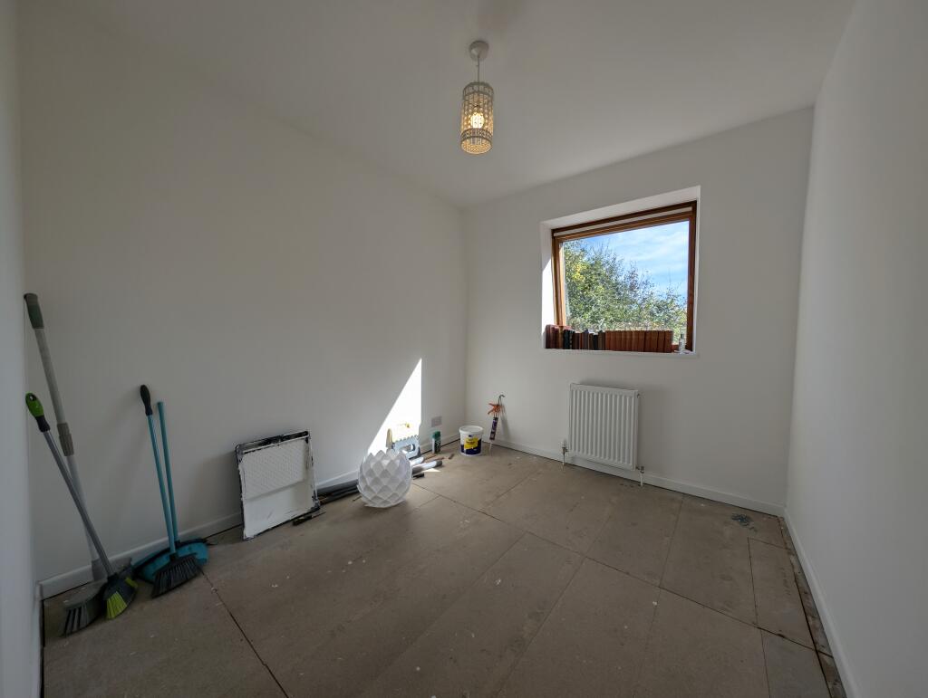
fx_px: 322
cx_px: 464
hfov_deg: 110.5
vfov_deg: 94.6
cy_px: 349
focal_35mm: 12
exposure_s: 1/898
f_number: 1.95
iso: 48
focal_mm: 2.23
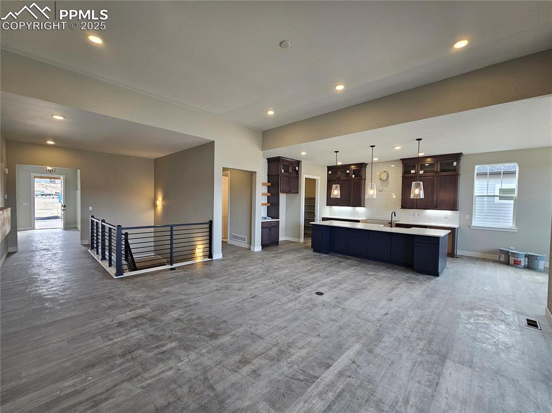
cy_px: 206
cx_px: 276
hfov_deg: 106.2
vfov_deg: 89.9
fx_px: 207
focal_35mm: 13
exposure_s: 1/60
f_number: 2.2
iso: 80
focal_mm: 2.2
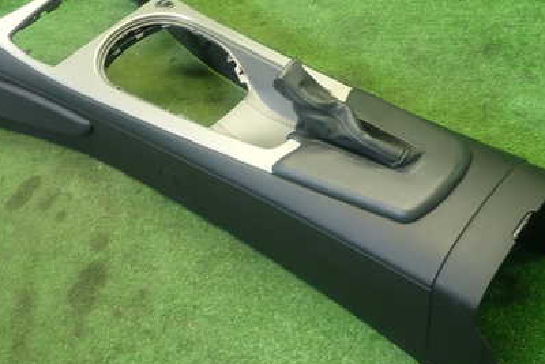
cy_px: 165
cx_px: 247
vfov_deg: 34.2
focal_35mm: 39
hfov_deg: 49.5
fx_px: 591
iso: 200
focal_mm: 4.5
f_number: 2
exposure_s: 1/40
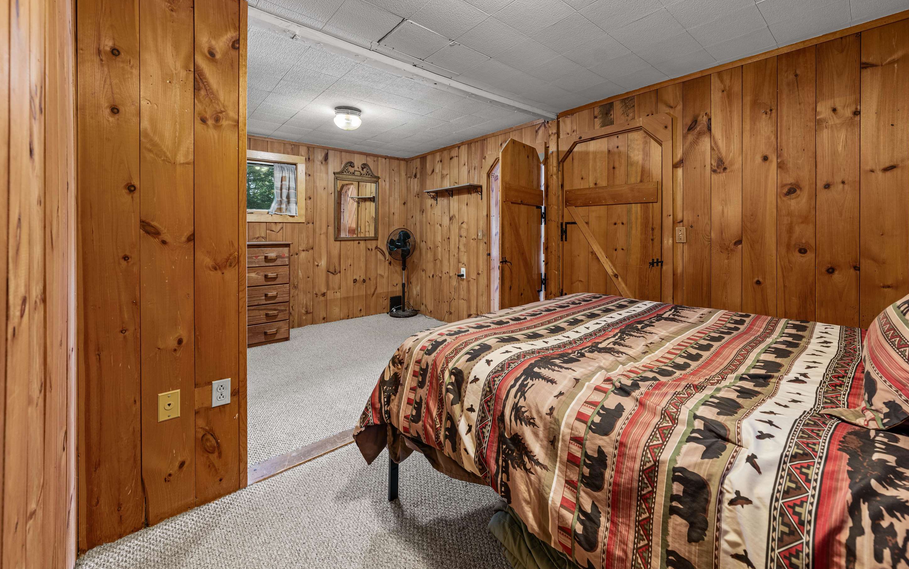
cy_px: 316
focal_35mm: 13
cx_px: 468
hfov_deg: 109.3
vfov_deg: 82.5
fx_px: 322
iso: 400
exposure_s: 2.5
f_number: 5.6
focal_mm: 12
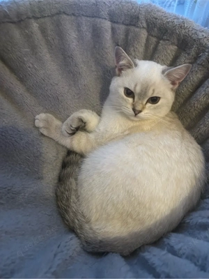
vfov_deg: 67.3
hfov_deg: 53.1
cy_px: 140
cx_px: 104
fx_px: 209
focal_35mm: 26
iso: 400
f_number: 1.5
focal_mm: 5.7
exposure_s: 1/33
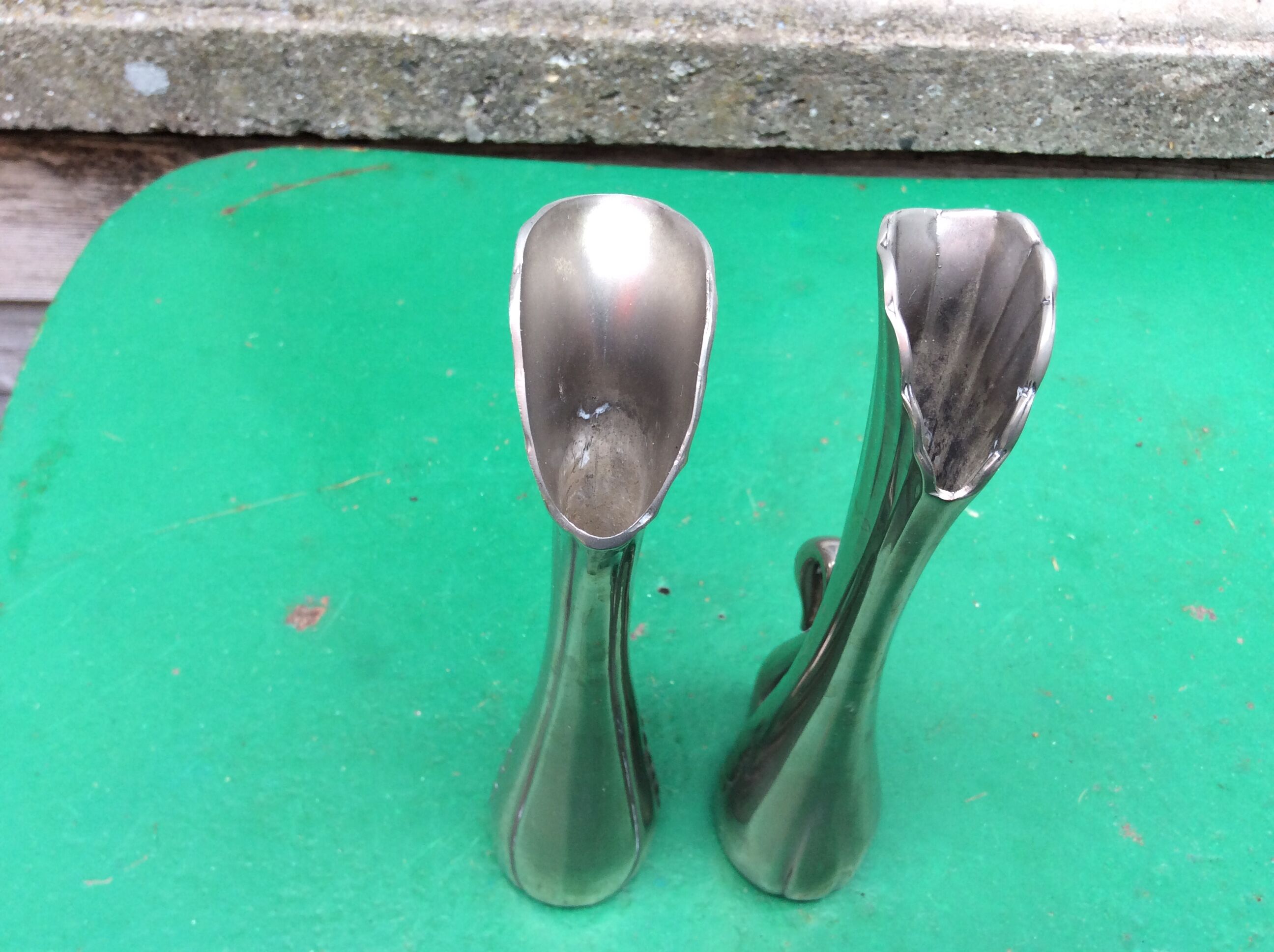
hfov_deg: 56.9
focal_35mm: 32
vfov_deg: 44.1
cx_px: 637
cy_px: 476
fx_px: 1176
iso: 32
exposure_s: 1/117
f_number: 2.4
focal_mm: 3.3
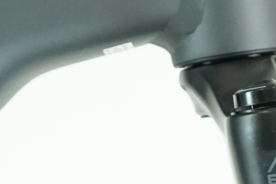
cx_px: 324
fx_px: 1418
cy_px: 395
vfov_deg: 7.1
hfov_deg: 10.9
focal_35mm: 185
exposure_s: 1/200
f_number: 4.5
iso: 2000
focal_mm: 31
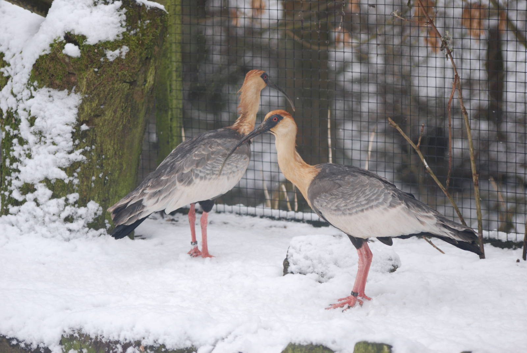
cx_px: 264
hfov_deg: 11.4
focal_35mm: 180
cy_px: 176
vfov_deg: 7.7
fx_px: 2638
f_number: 4.2
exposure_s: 1/160
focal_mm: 120
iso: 200
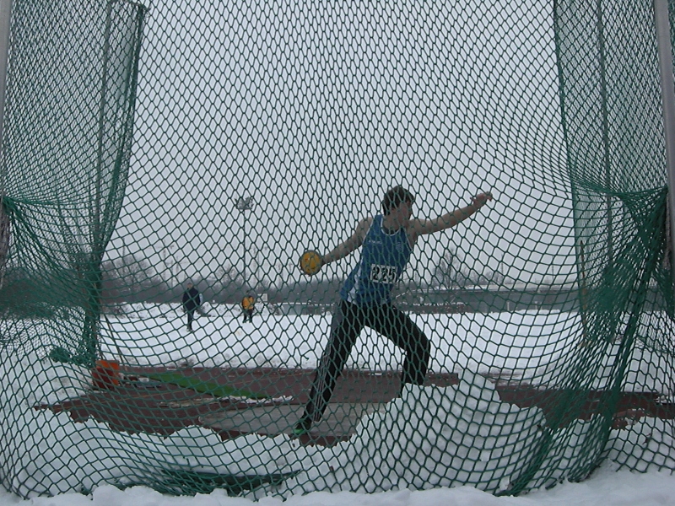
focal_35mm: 47
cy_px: 253
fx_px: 916
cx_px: 338
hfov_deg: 40.4
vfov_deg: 30.9
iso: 200
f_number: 3
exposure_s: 1/640
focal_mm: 7.6
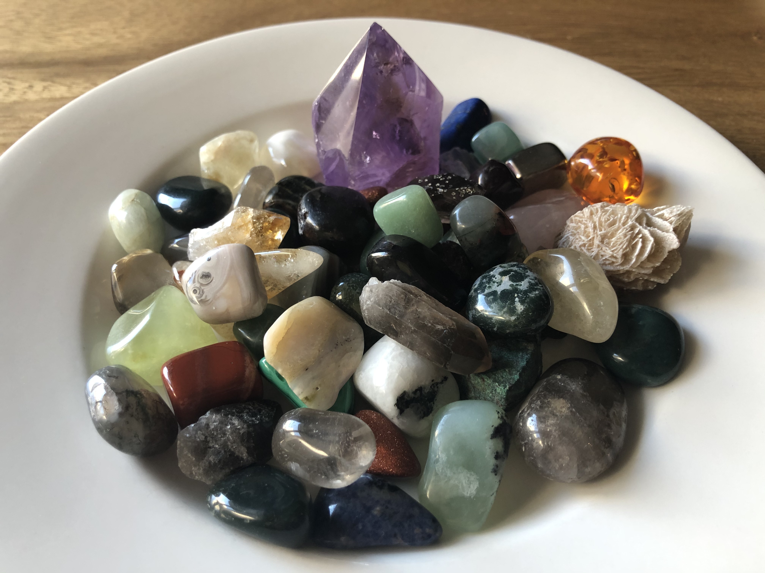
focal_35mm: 28
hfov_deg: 63.4
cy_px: 286
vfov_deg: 49.7
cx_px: 382
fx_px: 619
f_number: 1.8
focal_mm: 3.99
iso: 40
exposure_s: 1/30
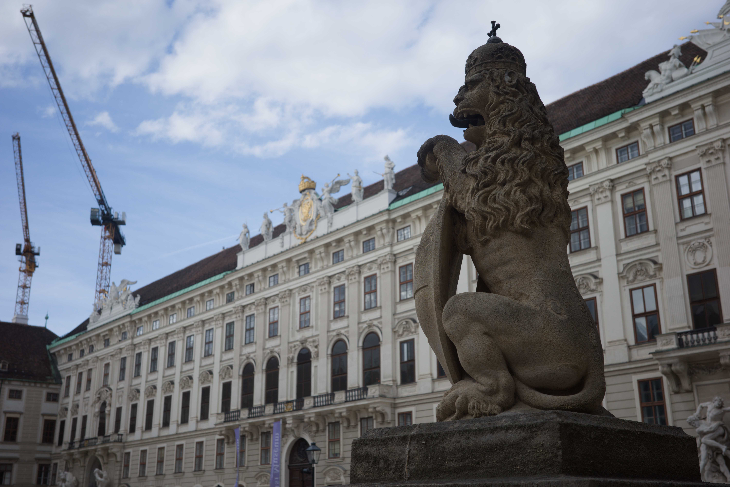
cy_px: 244
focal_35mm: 40
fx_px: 811
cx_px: 365
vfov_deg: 33.4
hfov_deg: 48.5
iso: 100
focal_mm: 26
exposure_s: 1/320
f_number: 5
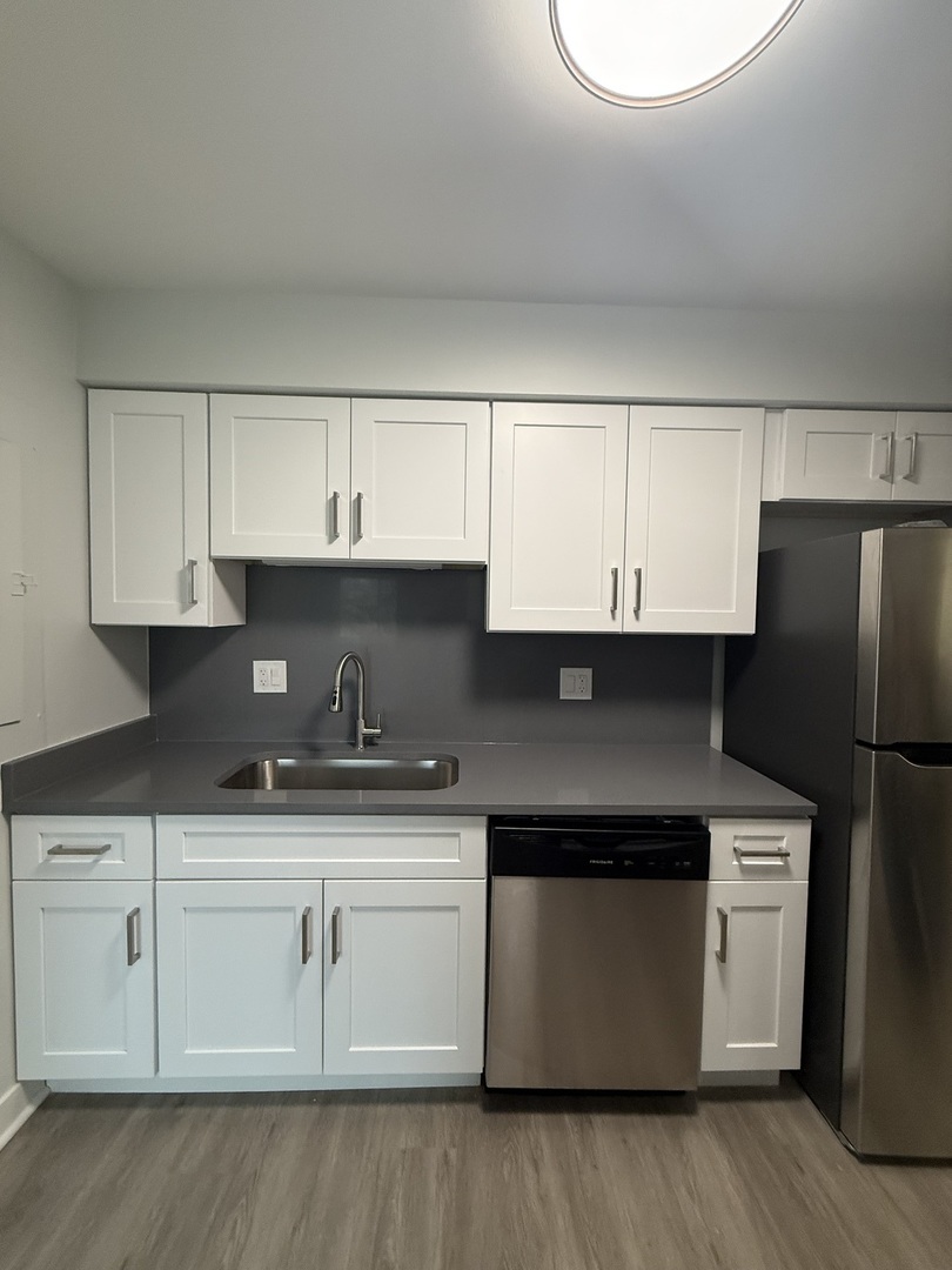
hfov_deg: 85.7
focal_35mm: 14
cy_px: 635
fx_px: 513
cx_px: 476
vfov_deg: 102.1
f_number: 2.2
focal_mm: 2.22
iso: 320
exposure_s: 1/120
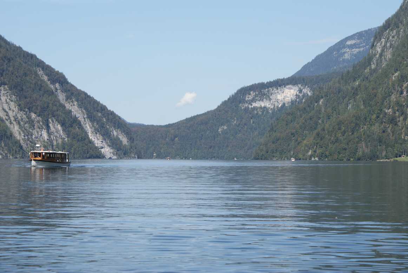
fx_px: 1191
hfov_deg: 19.4
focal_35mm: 105
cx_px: 204
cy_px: 136
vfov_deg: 13.1
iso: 100
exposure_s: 1/160
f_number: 10
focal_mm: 70
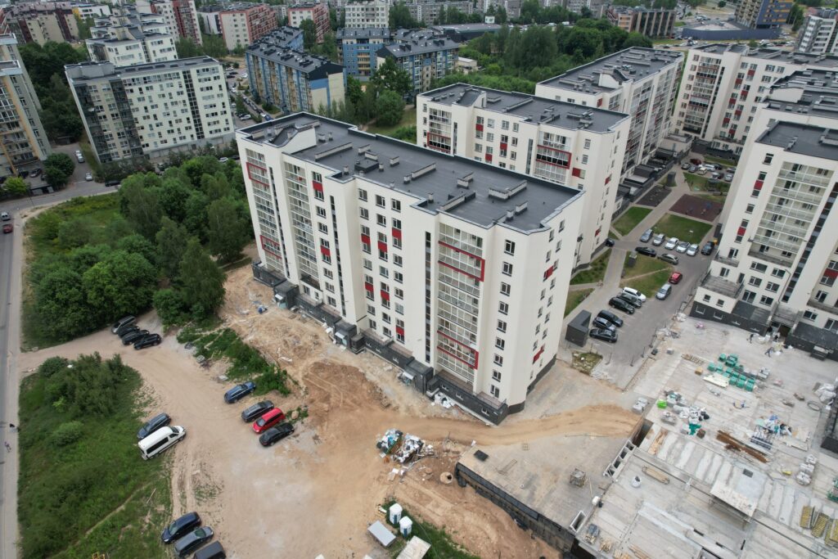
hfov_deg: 78.6
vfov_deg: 57.2
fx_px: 512
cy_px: 280
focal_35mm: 22
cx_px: 419
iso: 100
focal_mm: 8.38
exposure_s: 1/800
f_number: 2.8
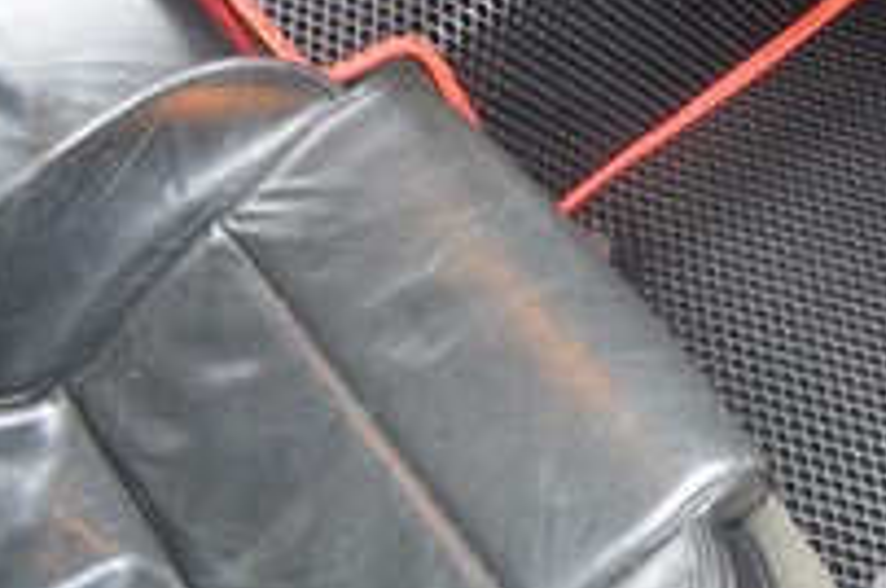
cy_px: 39
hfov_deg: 32.6
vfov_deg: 23.4
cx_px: 899
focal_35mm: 56
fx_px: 1376
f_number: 6.7
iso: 800
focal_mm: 18
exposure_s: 1/15
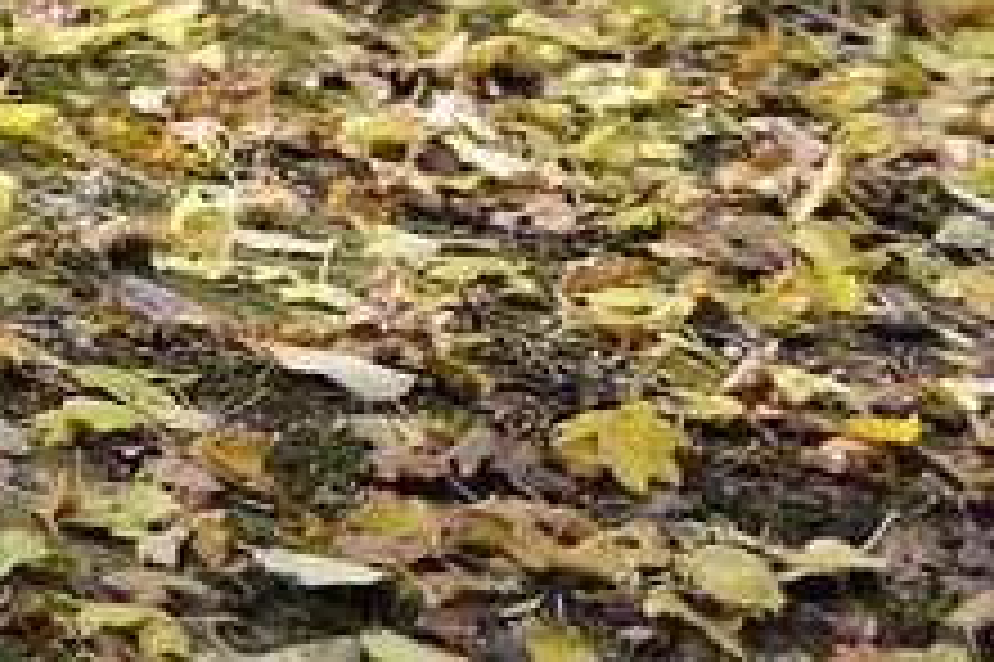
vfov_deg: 4.6
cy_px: -905
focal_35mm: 290
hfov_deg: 6.4
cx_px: -2244
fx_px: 8001
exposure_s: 1/125
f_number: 2.8
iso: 200
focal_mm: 40
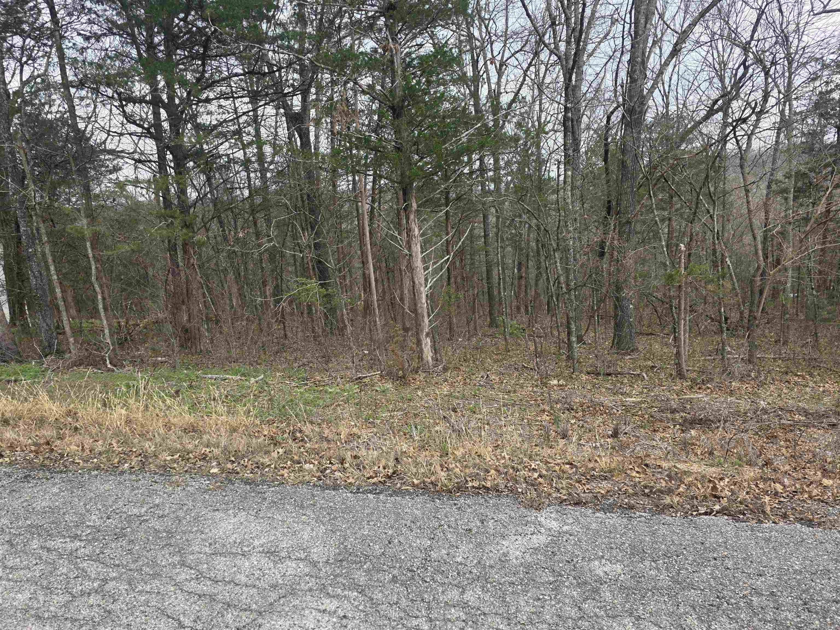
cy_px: 315
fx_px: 558
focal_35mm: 23
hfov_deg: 73.9
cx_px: 420
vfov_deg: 58.9
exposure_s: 1/359
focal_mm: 6.3
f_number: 1.7
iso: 50
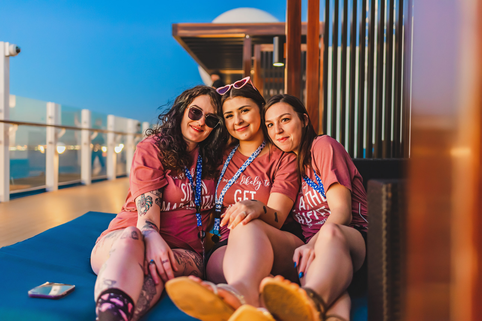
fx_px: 469
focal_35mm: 35
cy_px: 160
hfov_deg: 54.4
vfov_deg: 37.9
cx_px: 241
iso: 2000
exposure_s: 1/200
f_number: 1.8
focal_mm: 35
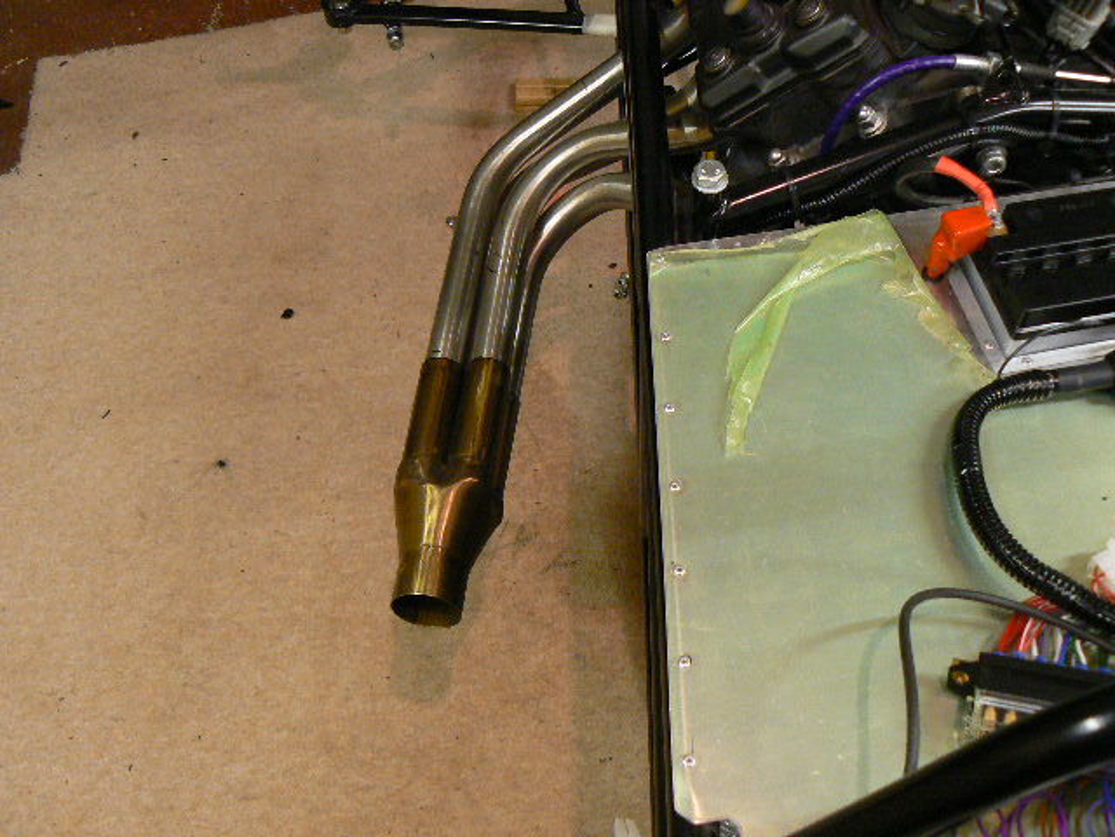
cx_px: 558
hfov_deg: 51.4
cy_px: 418
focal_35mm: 36
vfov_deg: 39.7
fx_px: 1160
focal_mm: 6
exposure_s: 1/6
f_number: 2.8
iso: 200
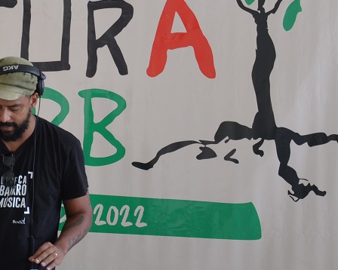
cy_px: 55
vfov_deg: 10.8
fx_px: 1430
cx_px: -61
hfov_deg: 13.1
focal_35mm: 143
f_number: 5
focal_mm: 38
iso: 400
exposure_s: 1/100
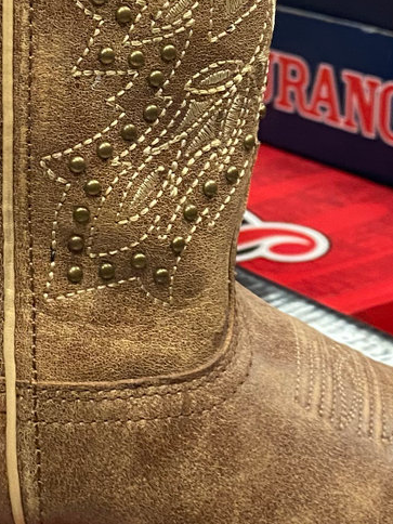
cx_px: 107
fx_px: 1408
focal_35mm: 93
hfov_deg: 15.8
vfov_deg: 20.7
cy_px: 74
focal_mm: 4.25
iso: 320
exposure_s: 1/60
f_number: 1.8
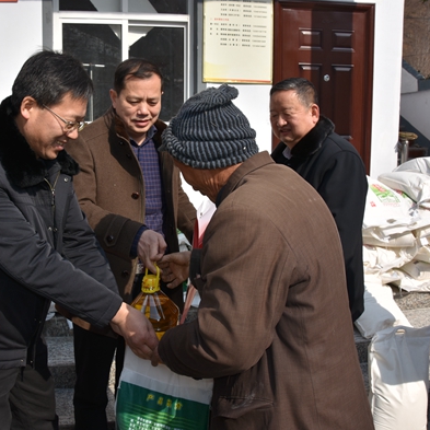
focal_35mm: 35
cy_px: 218
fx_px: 492
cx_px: 124
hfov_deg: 46.0
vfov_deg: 47.2
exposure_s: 1/250
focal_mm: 18
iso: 100
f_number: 9
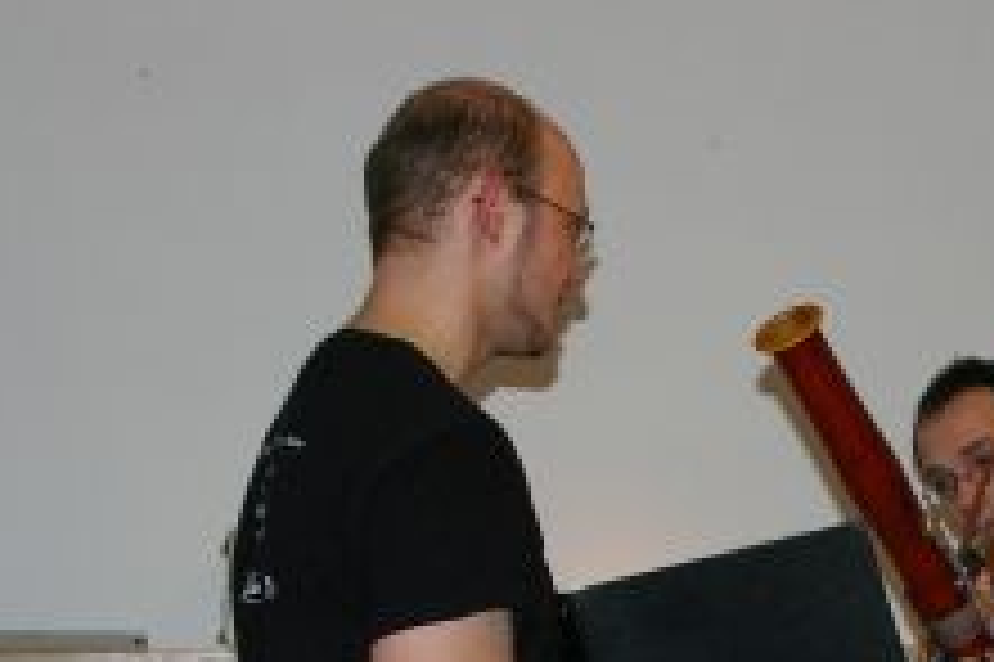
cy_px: 703
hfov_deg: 20.7
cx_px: 1034
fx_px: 2621
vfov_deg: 14.1
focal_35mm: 95
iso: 800
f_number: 5.6
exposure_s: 1/45
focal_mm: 28
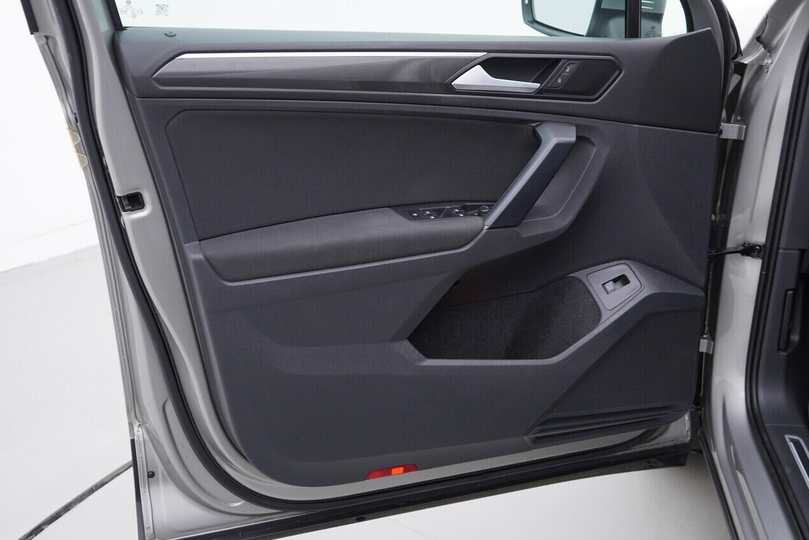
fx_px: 921
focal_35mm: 41
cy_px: 252
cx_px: 454
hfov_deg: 47.3
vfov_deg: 32.6
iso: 125
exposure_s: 1/50
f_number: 3.2
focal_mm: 24
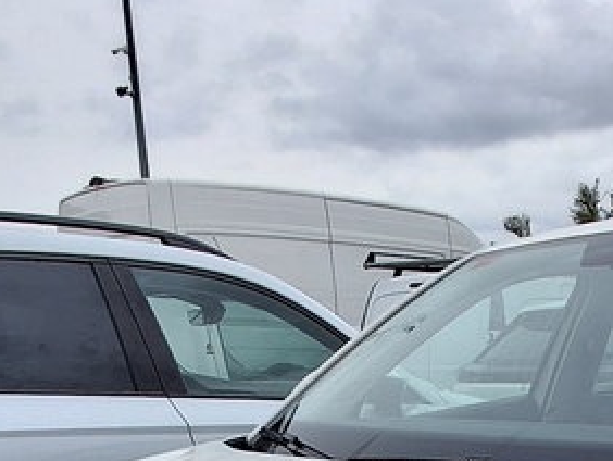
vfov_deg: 20.2
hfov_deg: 32.9
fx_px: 1028
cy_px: 761
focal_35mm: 58
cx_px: 406
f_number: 2.2
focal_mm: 1.64
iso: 40
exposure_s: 1/182
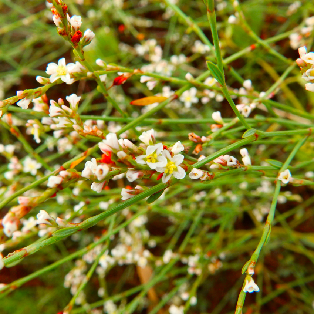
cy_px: 158
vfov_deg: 43.9
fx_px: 390
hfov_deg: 43.8
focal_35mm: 38
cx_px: 136
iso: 80
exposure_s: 1/100
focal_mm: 5.7
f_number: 4
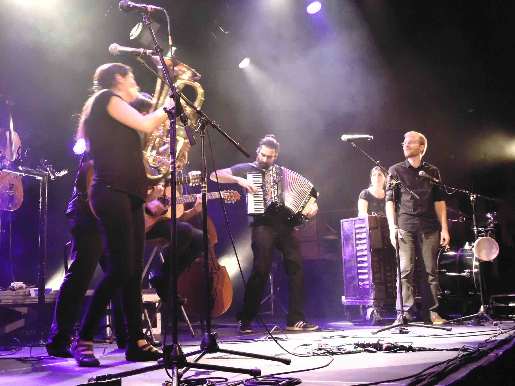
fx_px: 640
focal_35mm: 43
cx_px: 258
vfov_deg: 33.6
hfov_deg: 43.9
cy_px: 193
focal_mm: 7.7
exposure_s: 1/25
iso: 800
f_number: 3.5
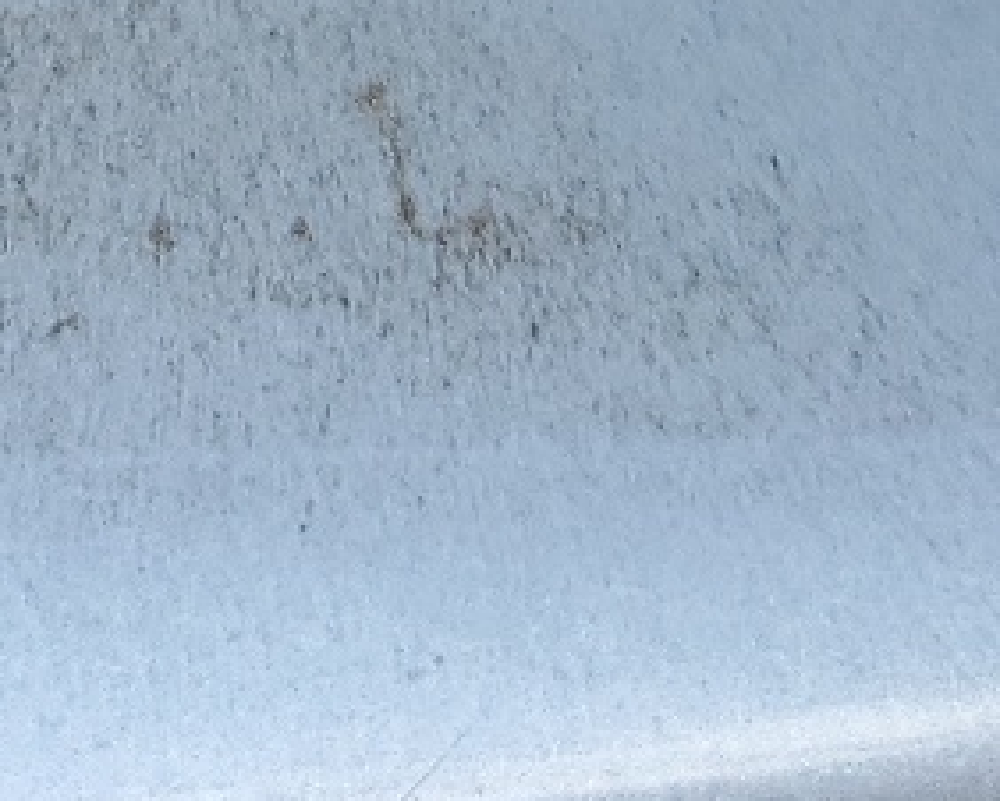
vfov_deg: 9.3
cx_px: 156
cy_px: -1318
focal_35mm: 144
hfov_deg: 13.3
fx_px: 4265
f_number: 1.5
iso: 50
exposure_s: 1/263
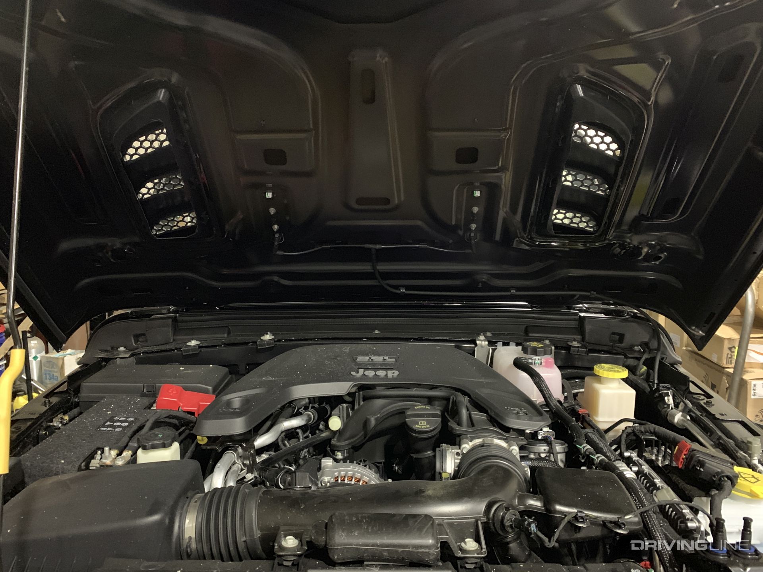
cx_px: 382
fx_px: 573
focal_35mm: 26
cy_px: 286
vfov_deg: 53.1
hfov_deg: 67.3
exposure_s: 1/15
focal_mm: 4.25
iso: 800
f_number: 1.8
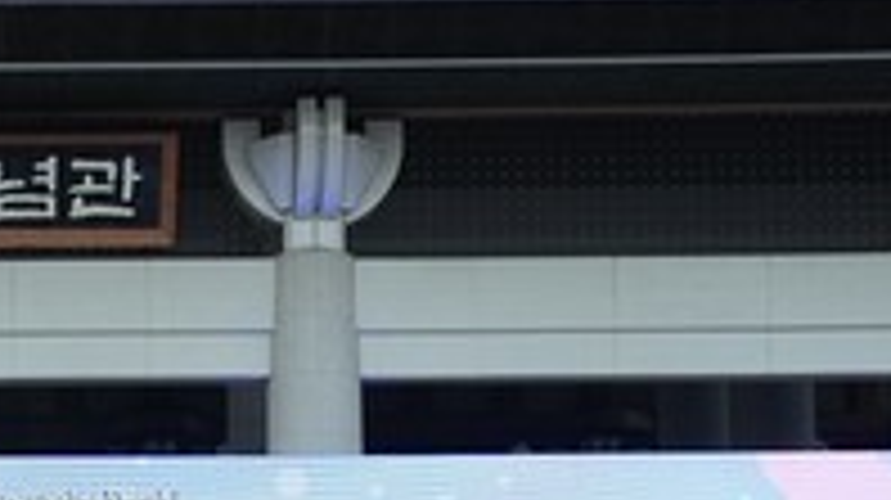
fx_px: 3447
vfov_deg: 8.1
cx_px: -90
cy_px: 730
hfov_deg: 14.4
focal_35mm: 146
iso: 1600
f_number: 5.6
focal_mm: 46
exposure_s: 1/320
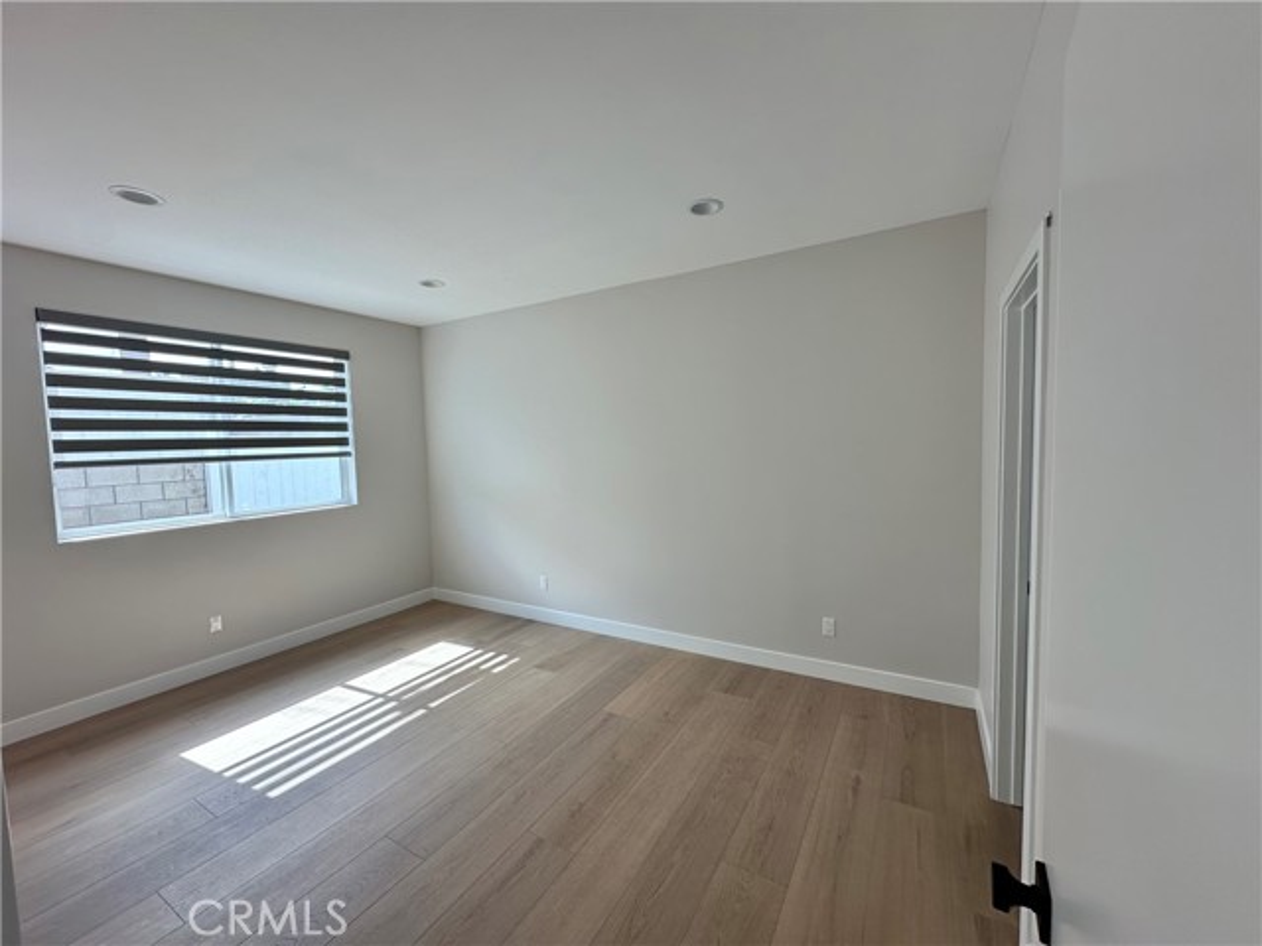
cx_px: 631
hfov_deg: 102.1
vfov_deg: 85.7
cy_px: 473
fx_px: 510
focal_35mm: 14
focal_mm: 2.22
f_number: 2.2
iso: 40
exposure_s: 1/147
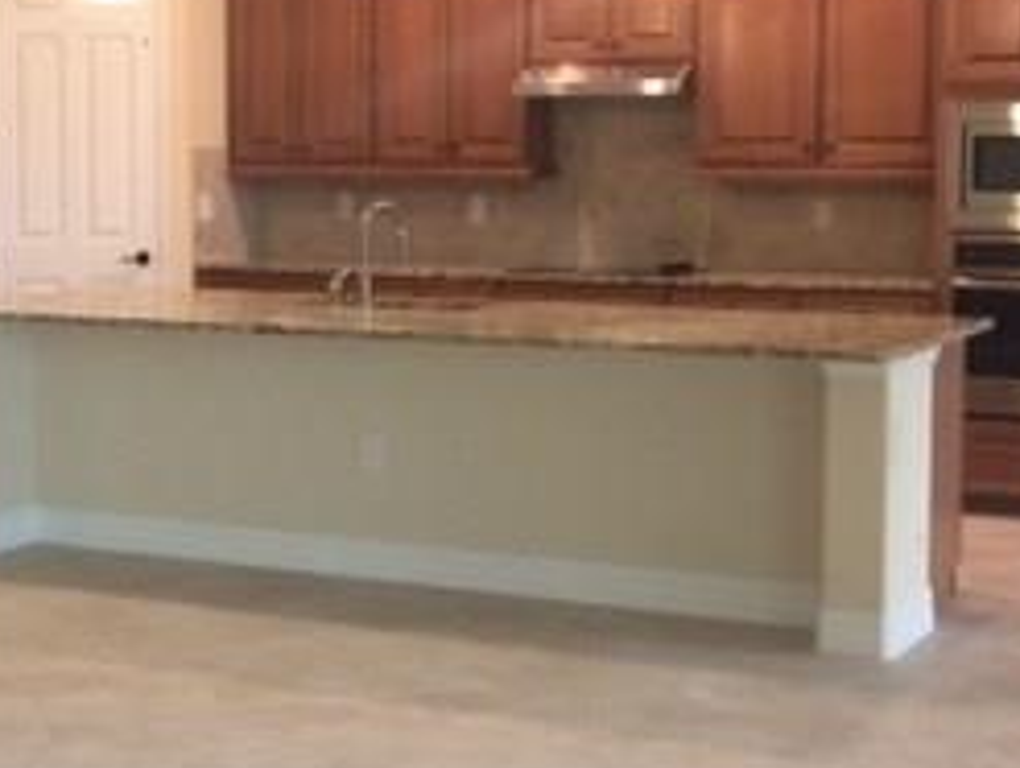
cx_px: 215
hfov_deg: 25.5
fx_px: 2213
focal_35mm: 75
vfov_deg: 19.7
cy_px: 334
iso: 125
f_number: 2.2
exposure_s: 1/30
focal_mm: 4.15
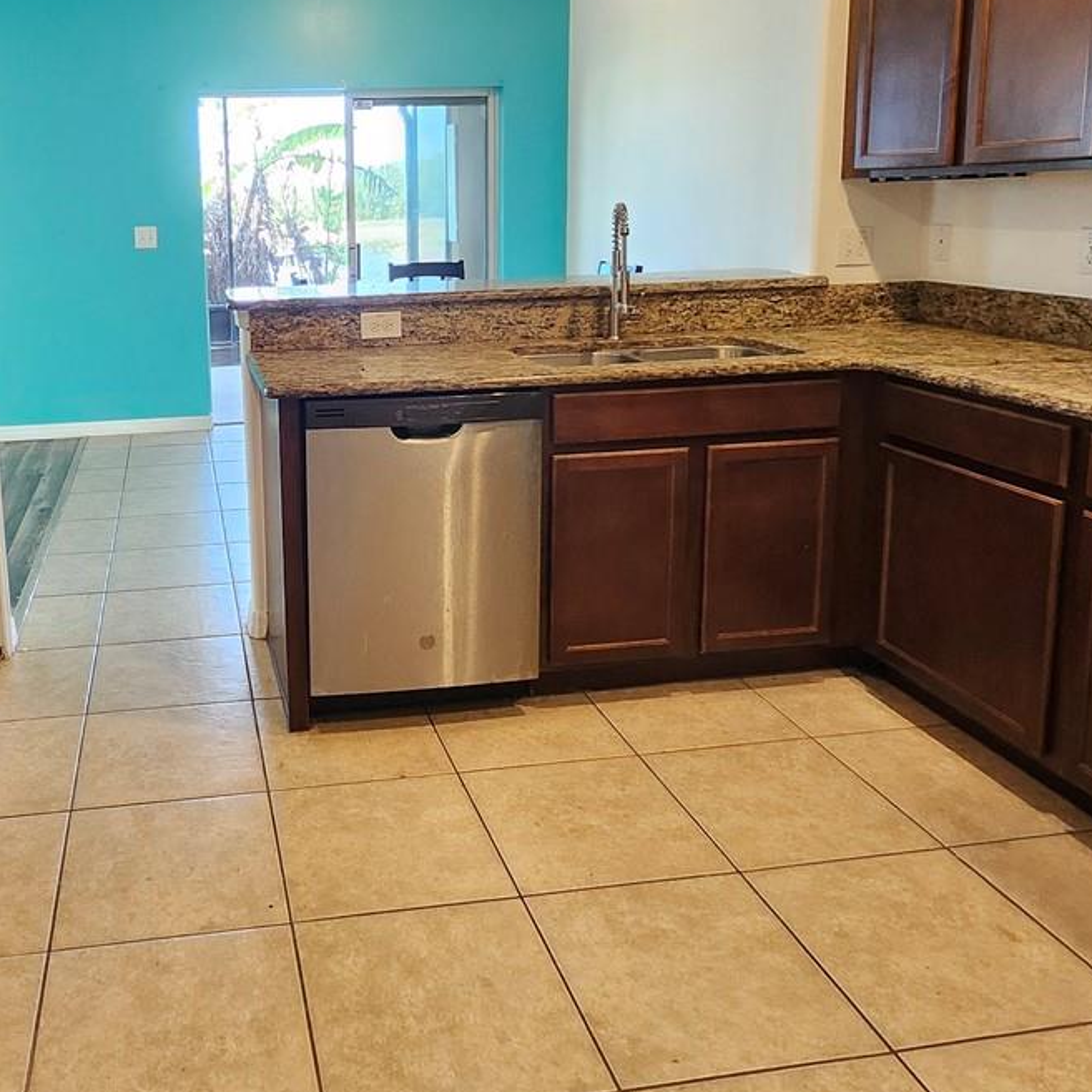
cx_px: 317
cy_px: 359
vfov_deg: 56.0
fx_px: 999
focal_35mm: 28
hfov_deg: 55.4
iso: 400
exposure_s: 1/60
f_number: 2.2
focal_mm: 1.74
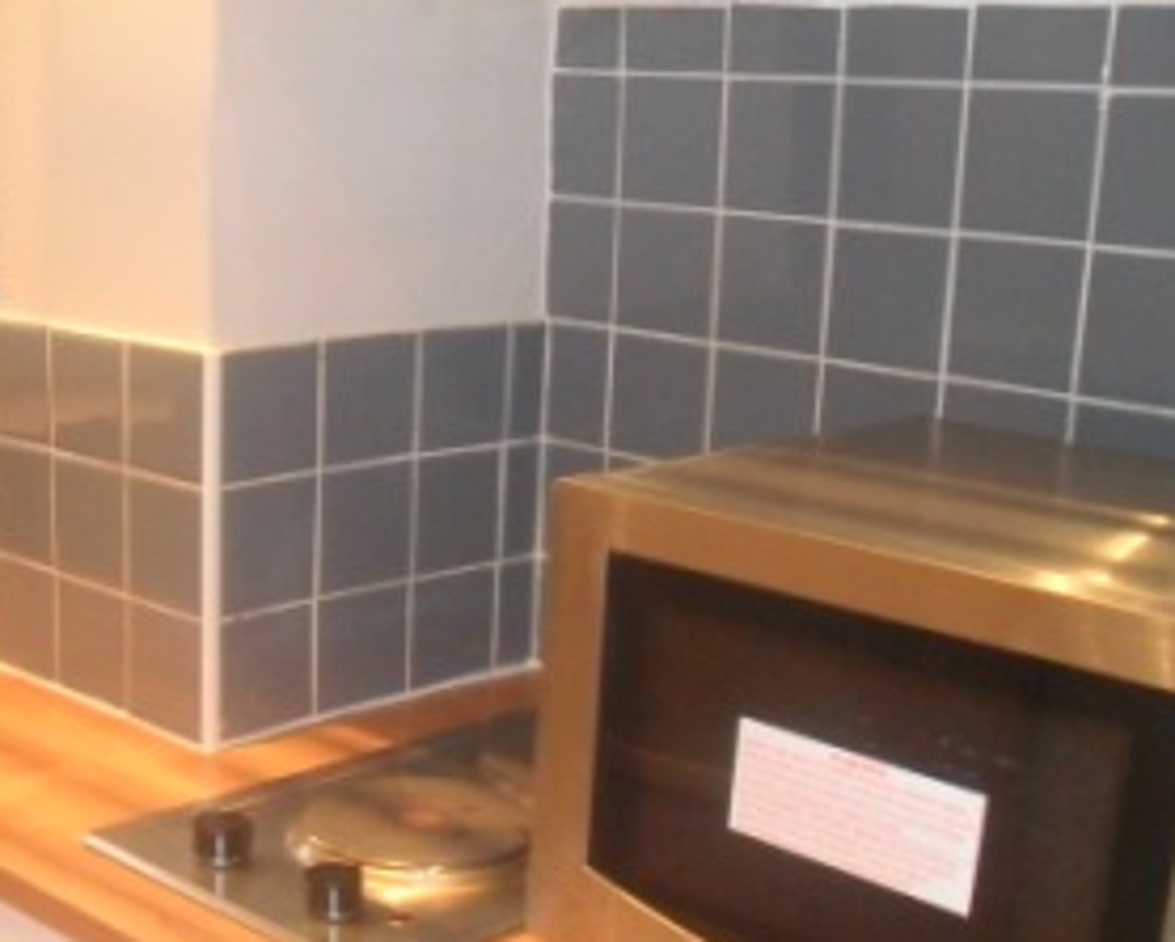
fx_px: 1915
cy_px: 659
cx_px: 317
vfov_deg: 27.4
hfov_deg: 33.5
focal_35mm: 55
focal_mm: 6.2
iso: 400
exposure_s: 1/45
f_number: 2.8
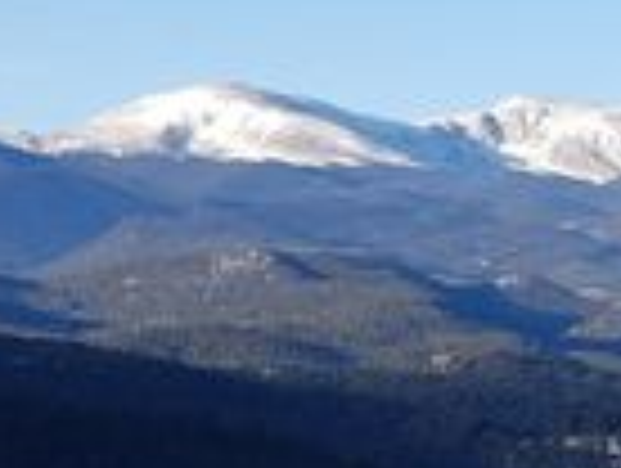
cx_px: 886
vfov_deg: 7.9
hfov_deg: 10.2
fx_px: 3379
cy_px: 362
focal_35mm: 188
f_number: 2.4
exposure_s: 1/501
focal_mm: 6
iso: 25
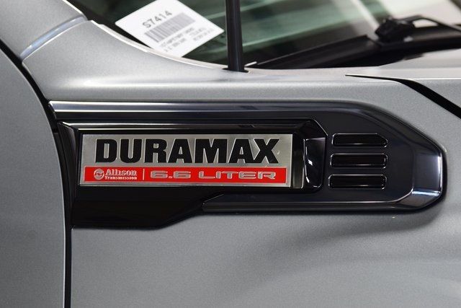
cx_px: 230
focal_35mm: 105
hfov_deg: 19.5
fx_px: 1345
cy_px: 154
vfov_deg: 13.0
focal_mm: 70
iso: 1000
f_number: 7.1
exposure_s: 1/30
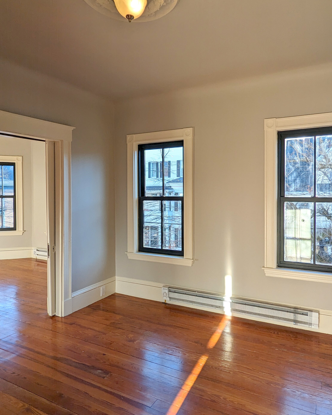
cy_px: 198
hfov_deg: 60.7
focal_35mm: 23
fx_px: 283
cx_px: 185
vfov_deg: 72.6
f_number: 2.2
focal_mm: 2.35
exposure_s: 1/205
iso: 52
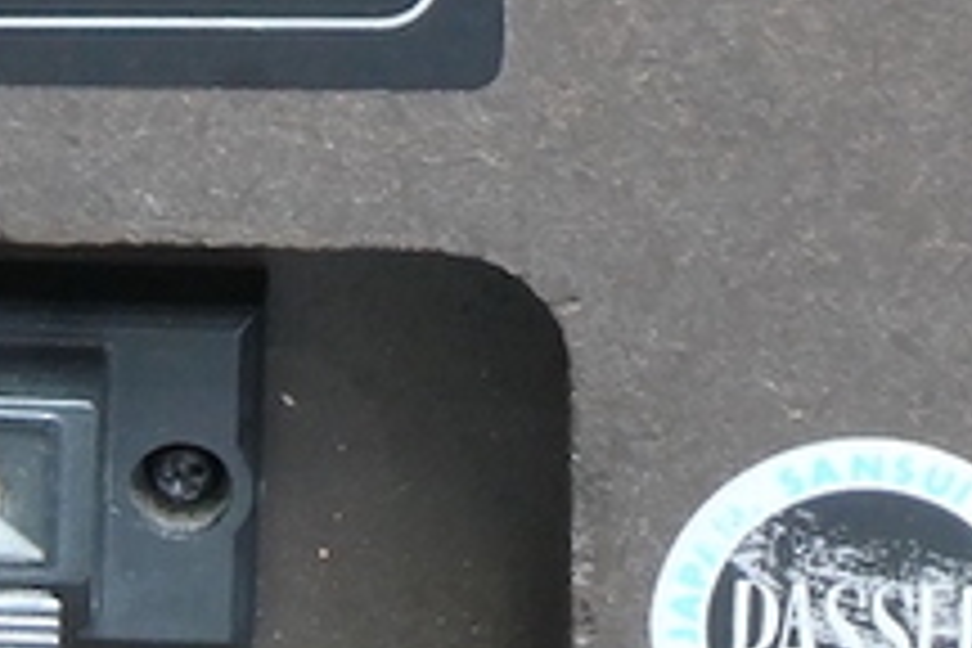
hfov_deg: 3.6
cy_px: 104
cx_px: 40
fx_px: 15443
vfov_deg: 2.4
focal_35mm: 572
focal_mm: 22.3
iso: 200
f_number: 5.2
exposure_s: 2
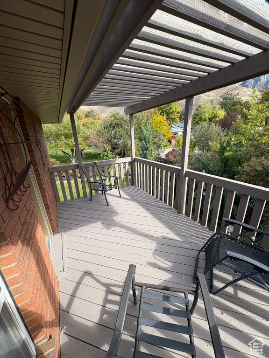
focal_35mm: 14
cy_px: 179
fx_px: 145
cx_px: 134
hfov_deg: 85.7
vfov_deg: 102.1
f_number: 2.2
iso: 40
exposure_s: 1/552
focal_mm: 2.22
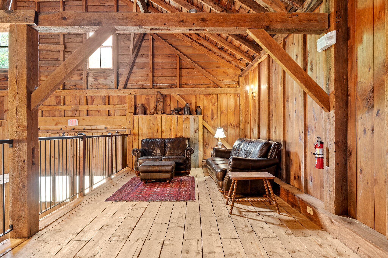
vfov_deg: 59.5
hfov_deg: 81.2
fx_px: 226
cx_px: 194
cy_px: 129
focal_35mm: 21
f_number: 9
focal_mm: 21
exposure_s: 8
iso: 100
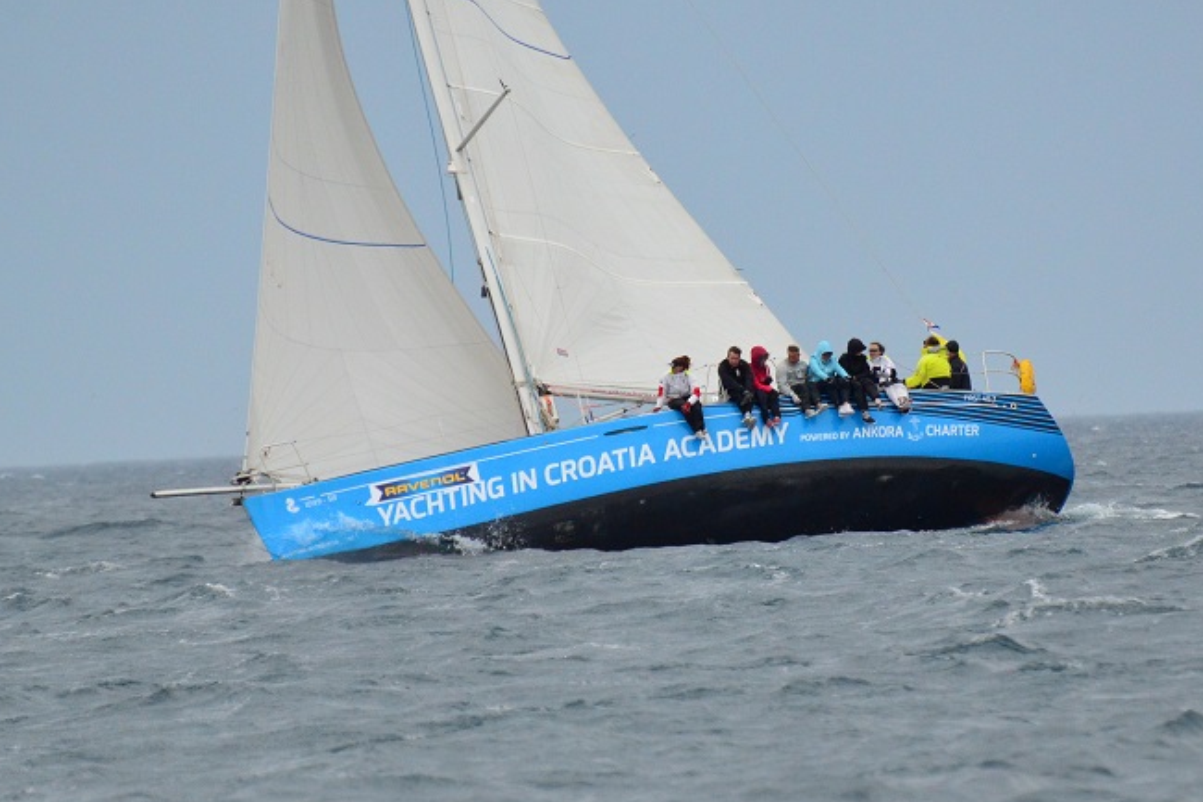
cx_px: 717
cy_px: 279
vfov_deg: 2.1
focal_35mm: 644
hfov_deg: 3.2
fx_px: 21514
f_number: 5.6
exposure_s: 1/8000
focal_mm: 280
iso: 1800
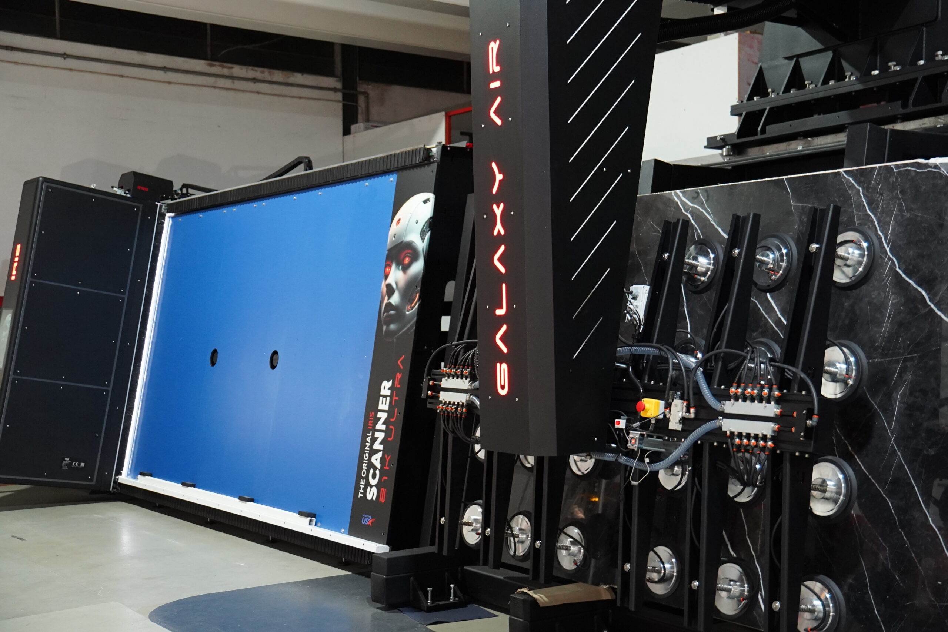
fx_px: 1211
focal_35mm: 46
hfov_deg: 42.7
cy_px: 316
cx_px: 474
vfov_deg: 29.2
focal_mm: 31
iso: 3200
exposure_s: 1/160
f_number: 2.8
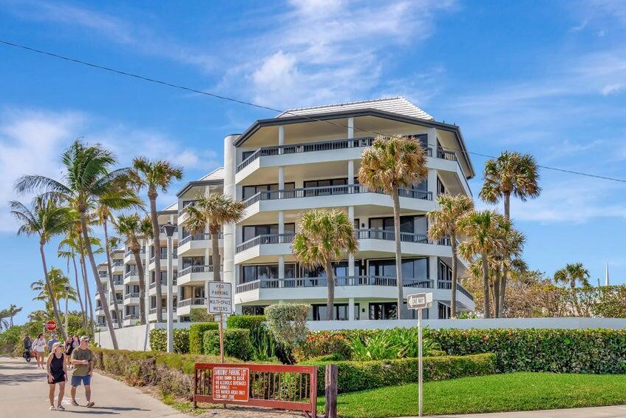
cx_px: 354
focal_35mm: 34
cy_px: 229
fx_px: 591
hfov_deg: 55.6
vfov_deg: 38.9
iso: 500
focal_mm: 20
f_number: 8
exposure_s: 1/1250
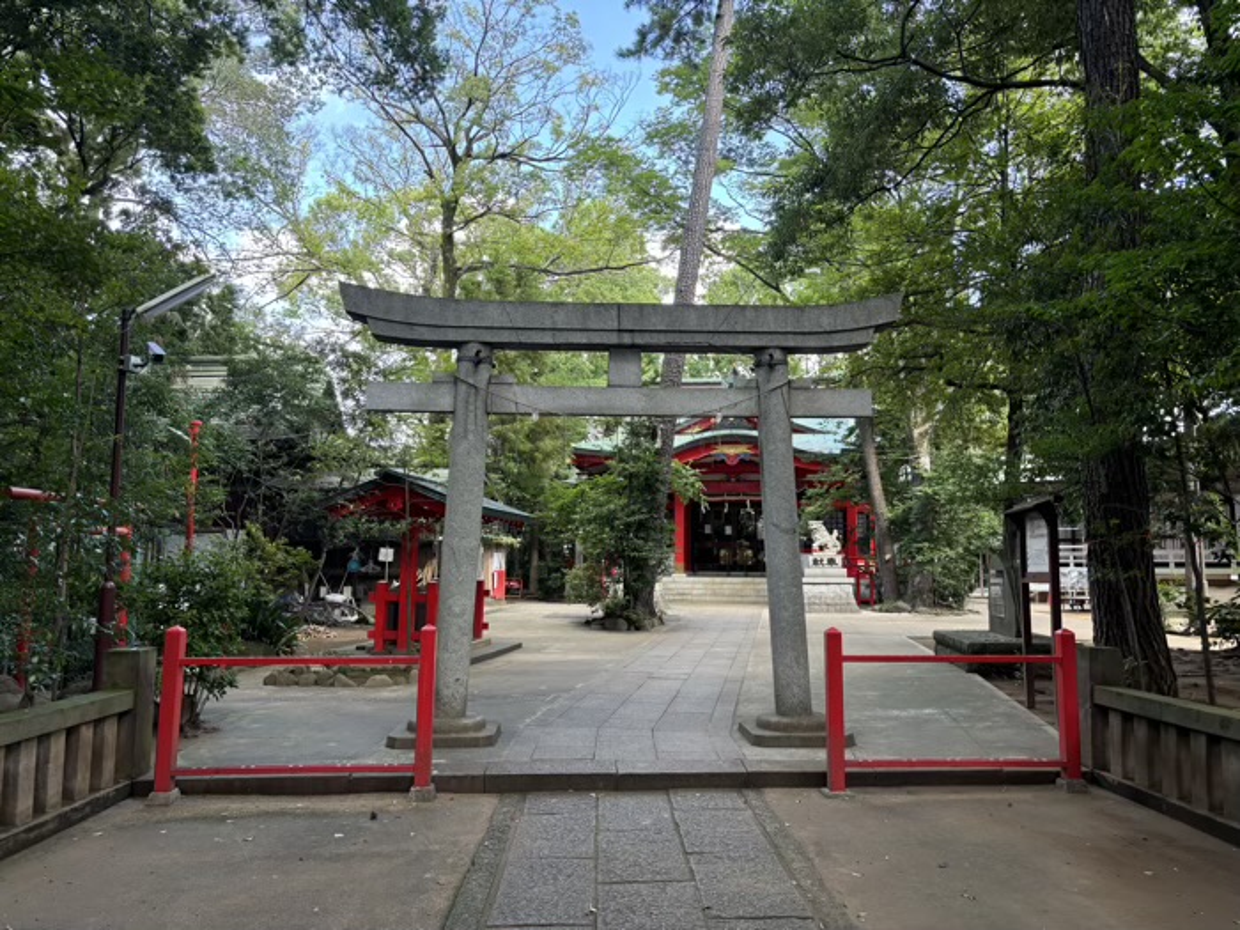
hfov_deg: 67.3
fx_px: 931
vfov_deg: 53.1
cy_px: 465
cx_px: 620
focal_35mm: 26
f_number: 1.6
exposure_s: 1/137
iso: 64
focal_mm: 5.96
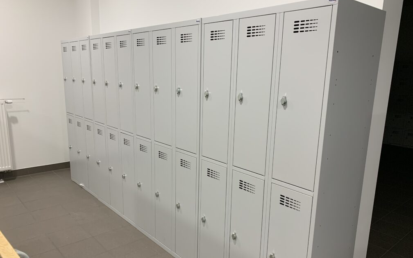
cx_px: 209
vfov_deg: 44.5
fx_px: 315
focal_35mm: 28
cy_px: 145
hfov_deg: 66.5
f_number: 1.8
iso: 80
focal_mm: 4.25
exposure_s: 1/50
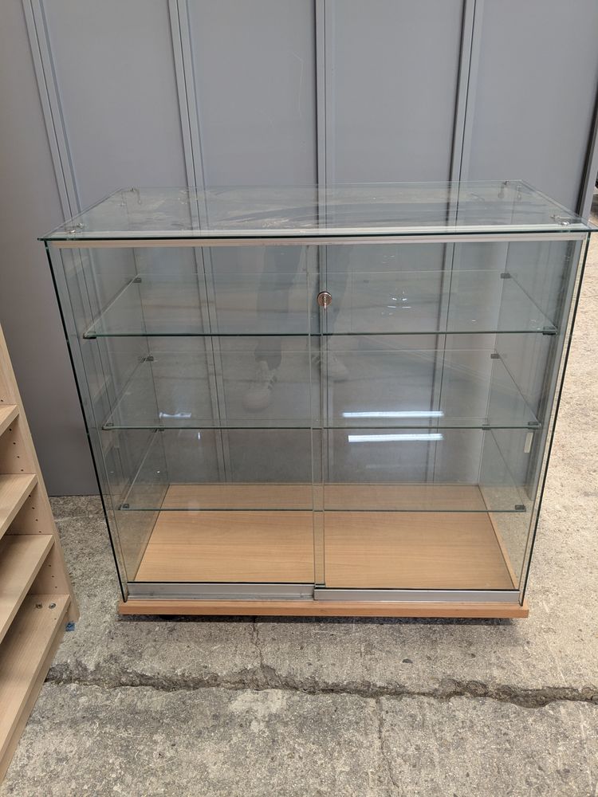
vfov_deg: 65.3
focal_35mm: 27
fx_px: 622
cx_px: 299
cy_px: 398
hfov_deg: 51.4
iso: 159
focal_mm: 4.38
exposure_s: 1/25
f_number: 1.73
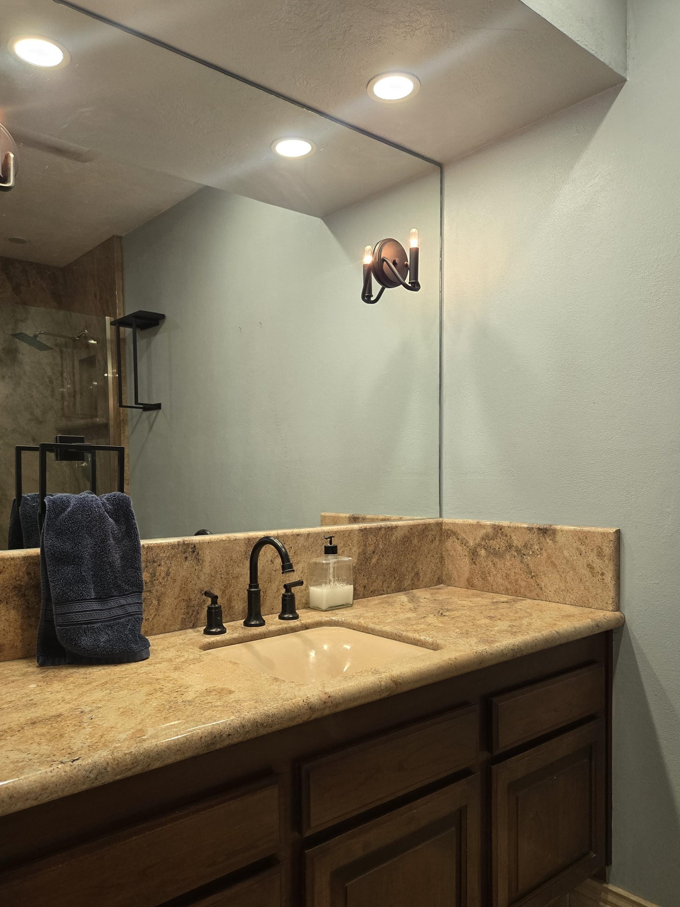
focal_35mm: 26
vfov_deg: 67.1
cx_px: 331
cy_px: 509
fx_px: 681
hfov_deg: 53.1
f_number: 1.8
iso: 320
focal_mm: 5.4
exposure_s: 1/120
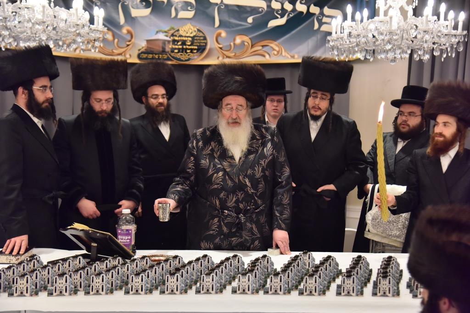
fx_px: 718
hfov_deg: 36.2
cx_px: 235
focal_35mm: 55
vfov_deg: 24.6
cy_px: 156
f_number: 4
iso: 2500
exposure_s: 1/320
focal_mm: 55
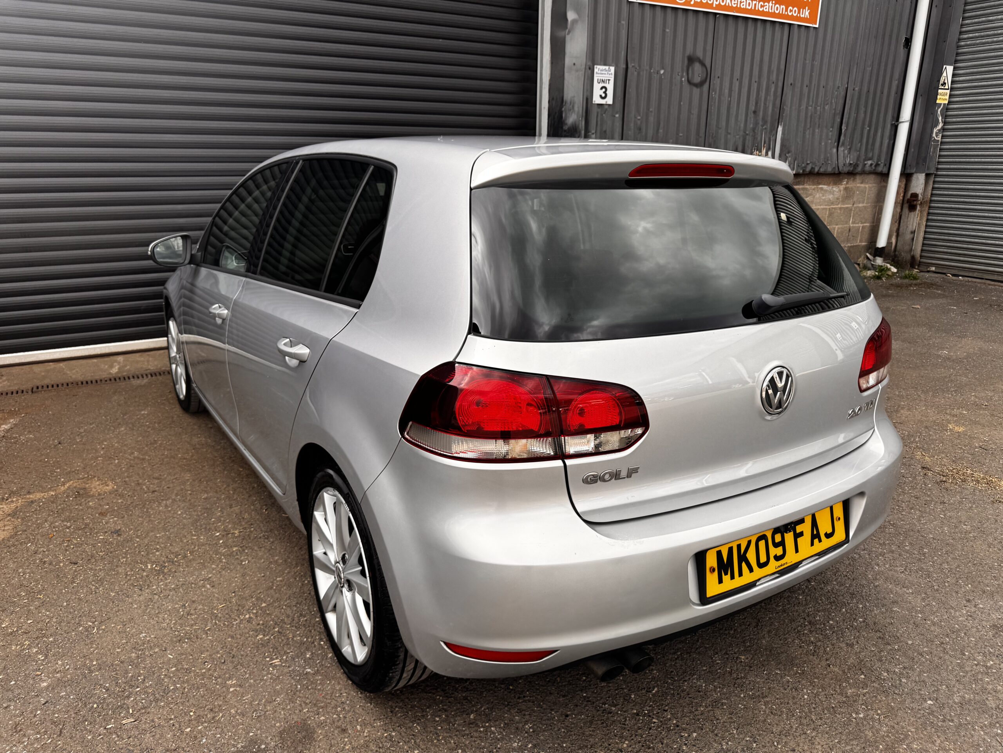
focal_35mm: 24
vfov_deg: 56.8
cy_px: 376
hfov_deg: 71.6
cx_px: 502
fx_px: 695
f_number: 1.78
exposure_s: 1/1285
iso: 80
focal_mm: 6.76
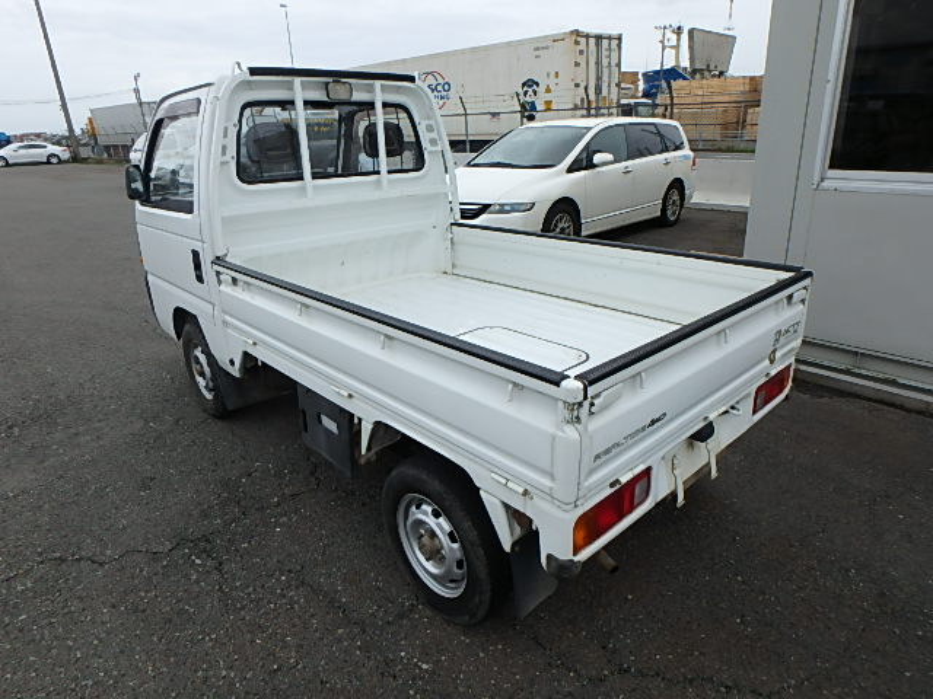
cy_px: 350
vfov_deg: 63.4
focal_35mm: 21
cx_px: 466
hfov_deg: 79.0
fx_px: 566
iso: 125
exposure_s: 1/800
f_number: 3.5
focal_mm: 3.7
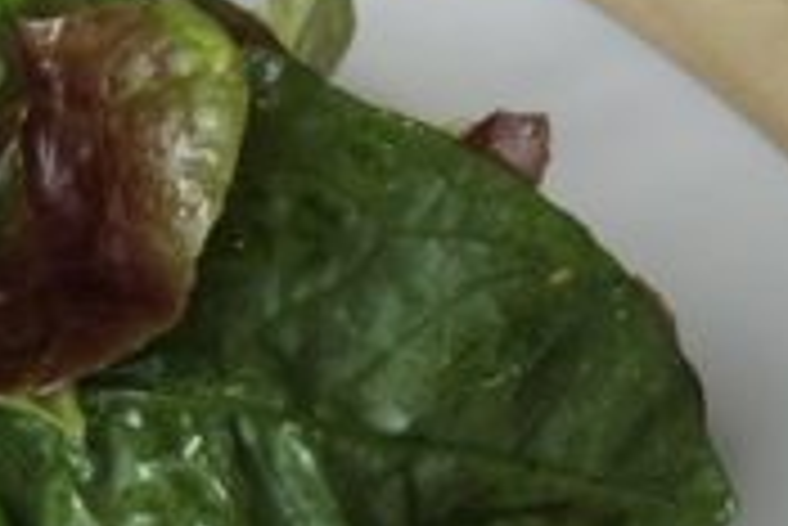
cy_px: 796
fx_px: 2410
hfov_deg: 16.8
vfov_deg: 11.9
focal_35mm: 110
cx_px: -405
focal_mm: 4.15
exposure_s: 1/159
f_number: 2.2
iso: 32
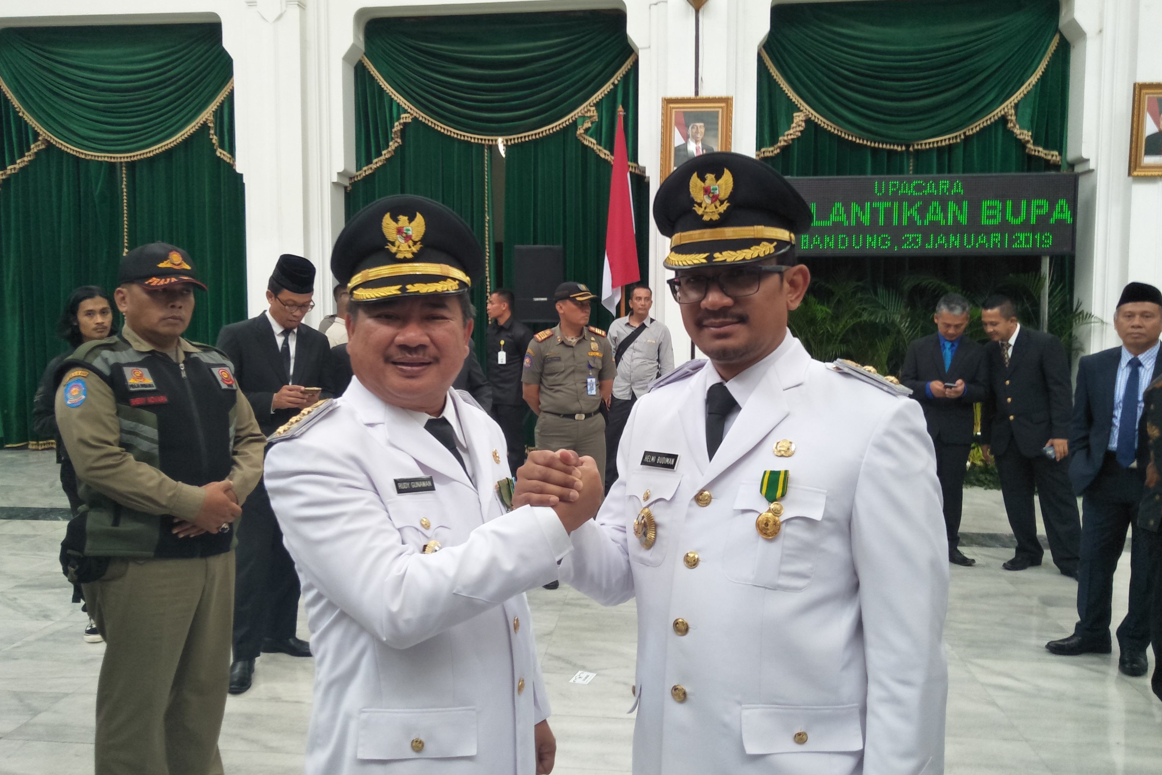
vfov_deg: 55.1
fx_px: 742
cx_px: 568
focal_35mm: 23
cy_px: 368
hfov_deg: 76.1
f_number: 2.2
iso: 138
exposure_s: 1/33
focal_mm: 3.46
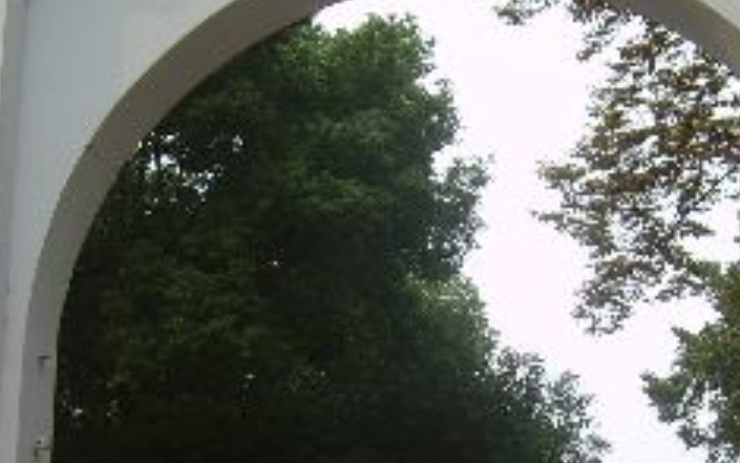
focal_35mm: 81
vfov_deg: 15.9
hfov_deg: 25.5
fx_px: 1634
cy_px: 444
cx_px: 435
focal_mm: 5.8
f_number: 2.8
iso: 50
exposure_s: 1/350
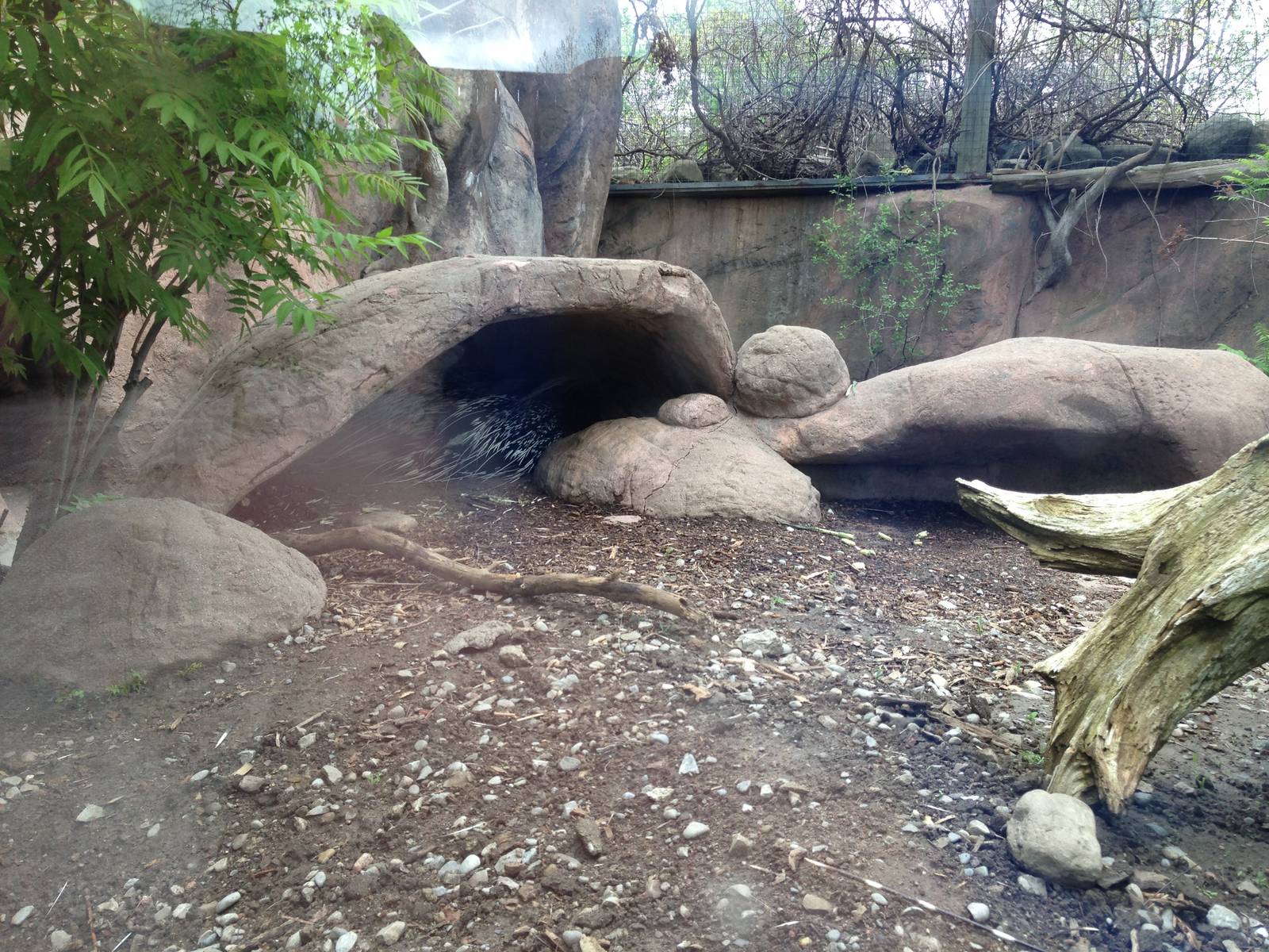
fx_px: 1210
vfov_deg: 42.9
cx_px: 634
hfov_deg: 55.4
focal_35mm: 33
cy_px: 476
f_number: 2.4
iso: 50
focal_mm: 4.13
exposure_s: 1/136
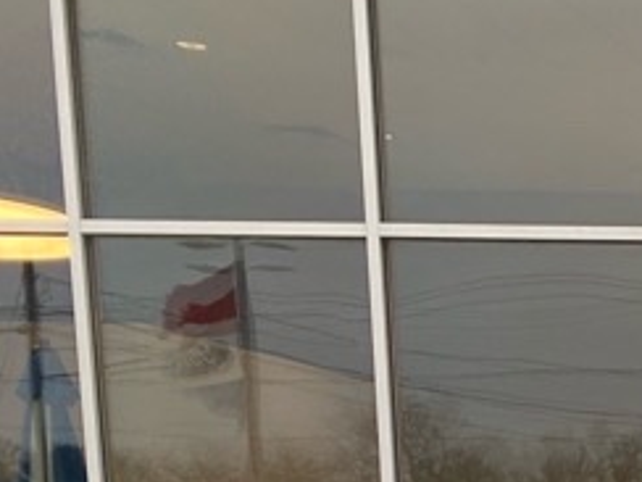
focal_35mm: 109
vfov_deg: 11.9
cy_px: 998
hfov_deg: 14.5
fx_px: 2022
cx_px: 1345
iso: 40
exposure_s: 1/122
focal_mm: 4.25
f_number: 1.8
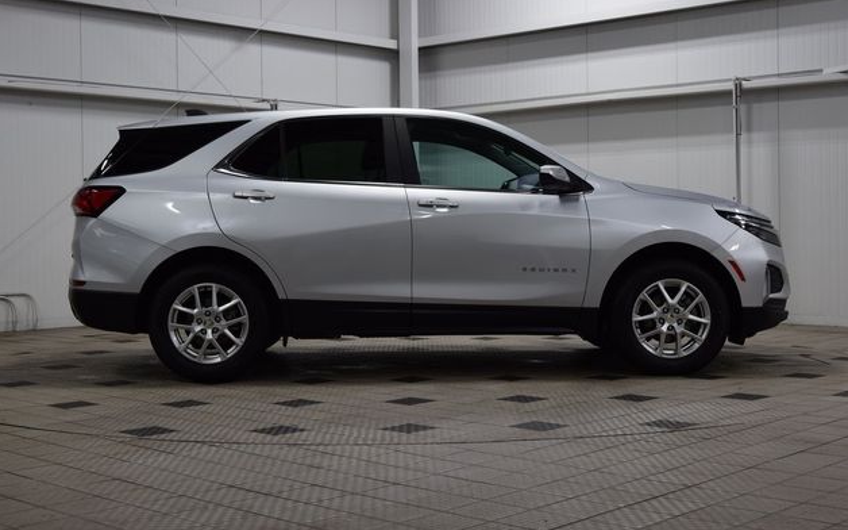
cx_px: 429
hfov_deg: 38.2
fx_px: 1224
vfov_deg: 24.4
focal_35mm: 53
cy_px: 258
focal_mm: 34
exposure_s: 1/30
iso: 400
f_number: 7.1
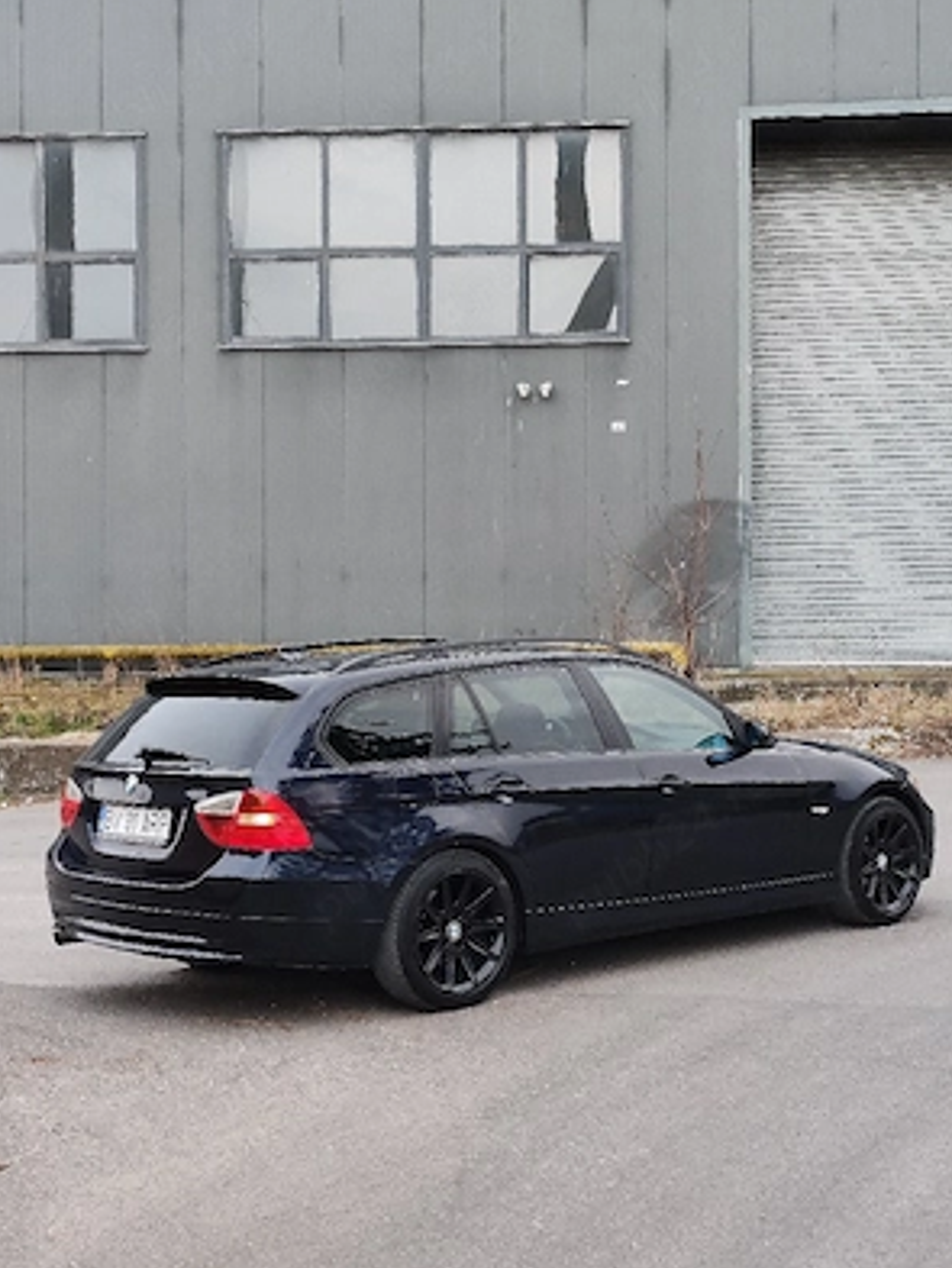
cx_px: 481
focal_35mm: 55
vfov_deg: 34.9
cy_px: 632
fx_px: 2016
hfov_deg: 26.6
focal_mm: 6.12
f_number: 1.9
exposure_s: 1/100
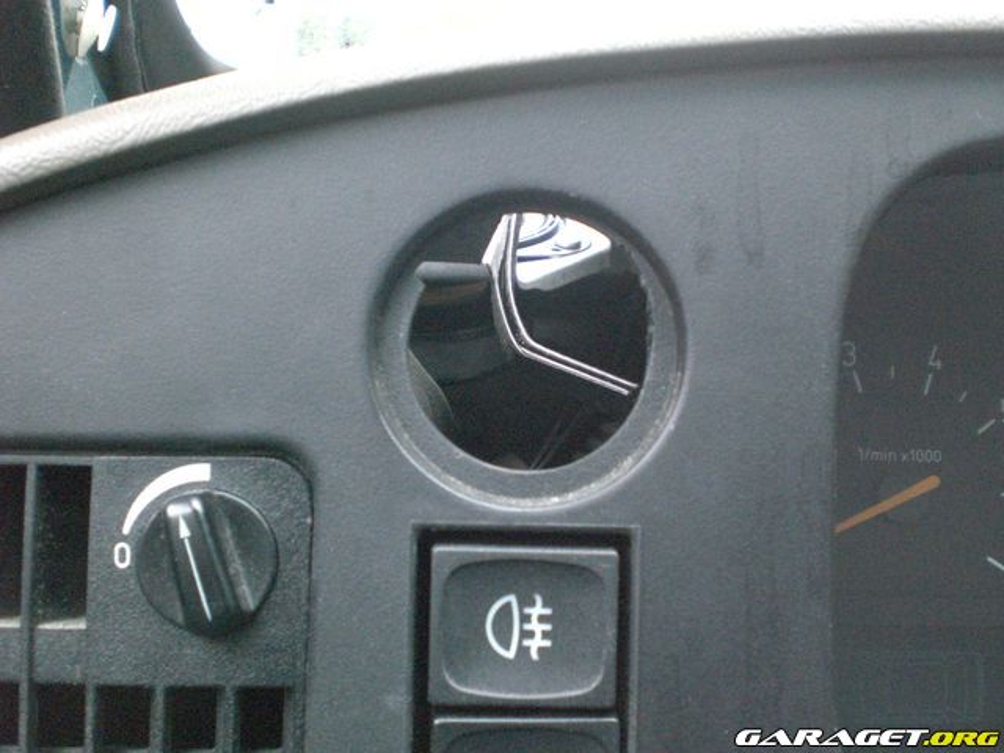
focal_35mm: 38
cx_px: 502
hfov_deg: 49.0
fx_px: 1102
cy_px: 376
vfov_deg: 37.7
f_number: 3.1
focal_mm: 6.3
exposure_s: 1/100
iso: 800
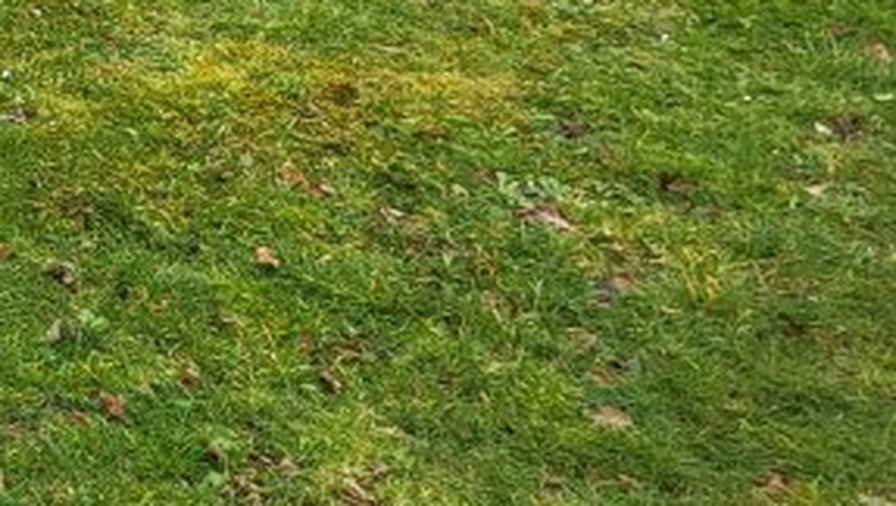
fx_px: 2402
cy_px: -634
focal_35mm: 101
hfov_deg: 18.1
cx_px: -568
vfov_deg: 10.6
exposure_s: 1/212
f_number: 1.8
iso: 40
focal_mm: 5.4
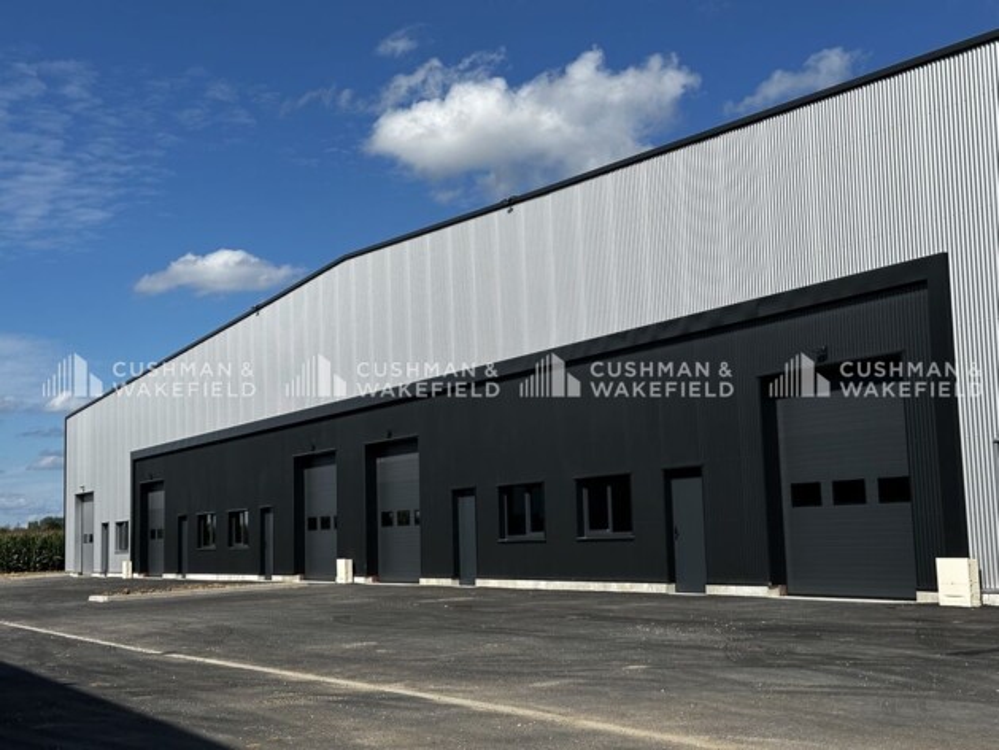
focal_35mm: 48
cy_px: 375
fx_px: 1386
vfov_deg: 30.3
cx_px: 500
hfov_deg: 39.6
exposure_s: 1/6211
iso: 64
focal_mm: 6.86
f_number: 1.78
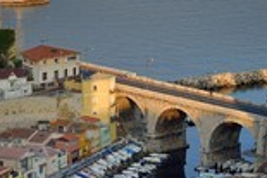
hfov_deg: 13.1
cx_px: 164
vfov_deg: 8.7
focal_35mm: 157
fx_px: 1163
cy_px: 24
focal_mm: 58
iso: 200
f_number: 9
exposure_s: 1/250
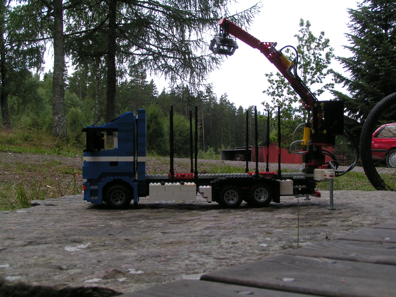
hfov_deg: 43.9
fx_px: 492
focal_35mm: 43
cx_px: 198
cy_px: 148
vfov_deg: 33.6
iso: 50
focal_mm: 6.6
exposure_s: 1/125
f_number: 5.6
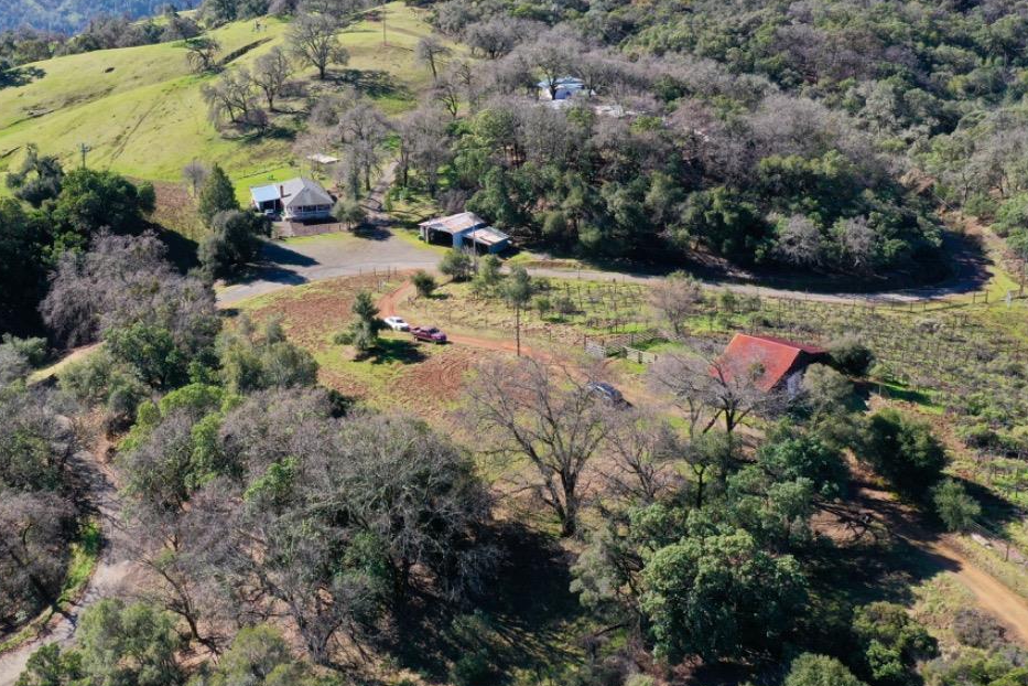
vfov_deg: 29.4
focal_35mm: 45
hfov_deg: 43.1
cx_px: 353
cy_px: 174
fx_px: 1285
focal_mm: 10.26
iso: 100
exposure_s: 1/320
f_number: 5.6
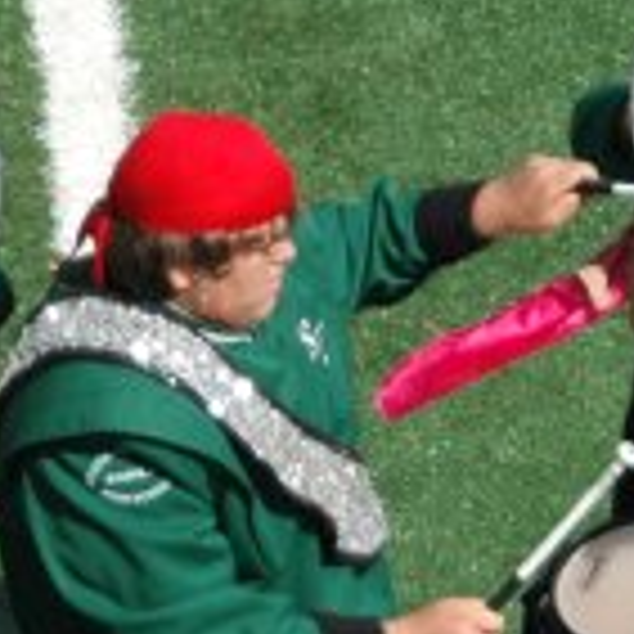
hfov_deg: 1.1
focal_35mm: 1664
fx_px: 34480
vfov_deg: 1.1
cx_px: 553
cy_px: 580
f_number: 5.6
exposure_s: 1/640
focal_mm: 230
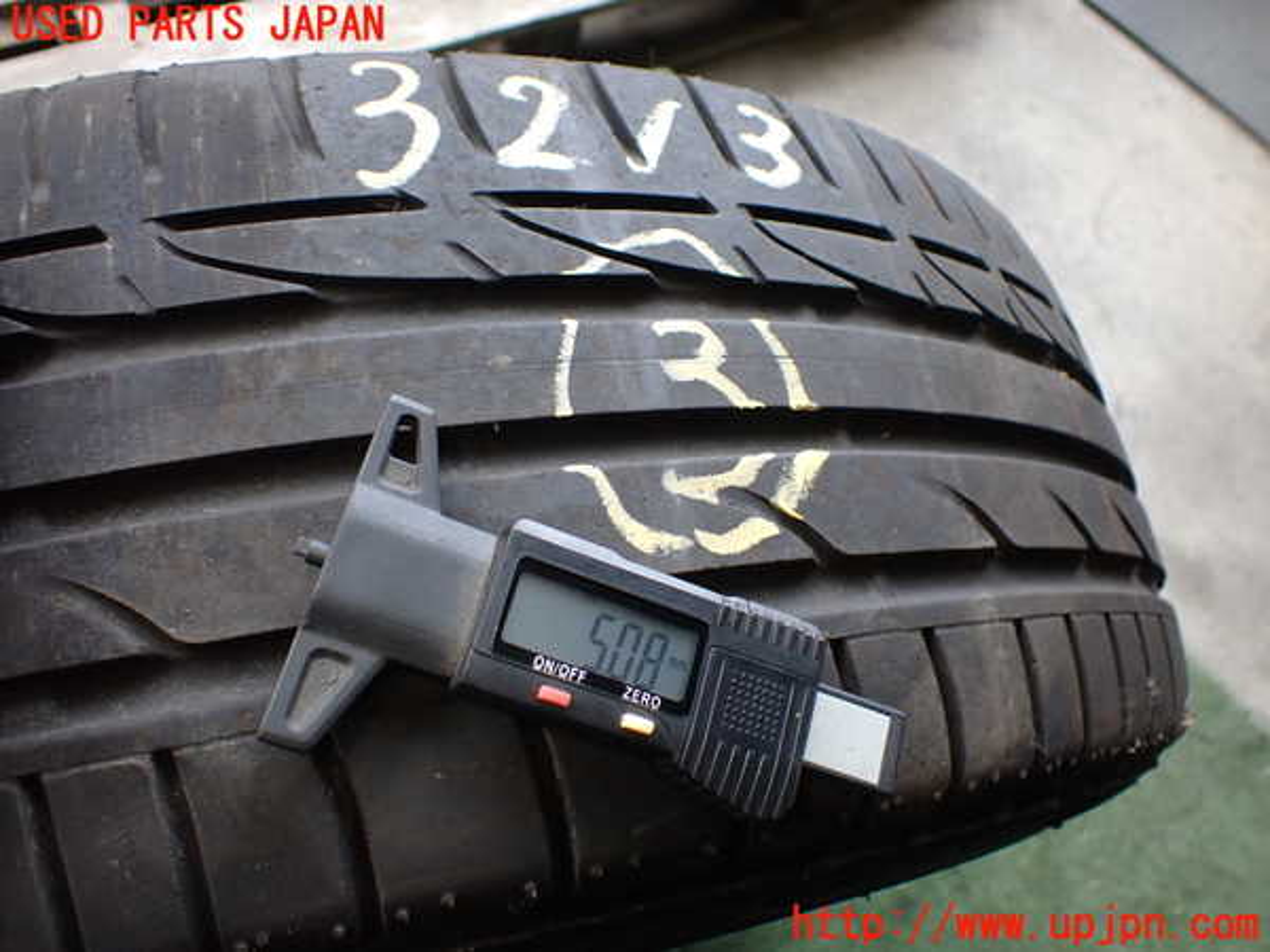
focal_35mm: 30
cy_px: 476
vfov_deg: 46.8
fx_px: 1101
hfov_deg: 60.0
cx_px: 635
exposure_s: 1/125
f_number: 2.3
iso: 160
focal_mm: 5.4
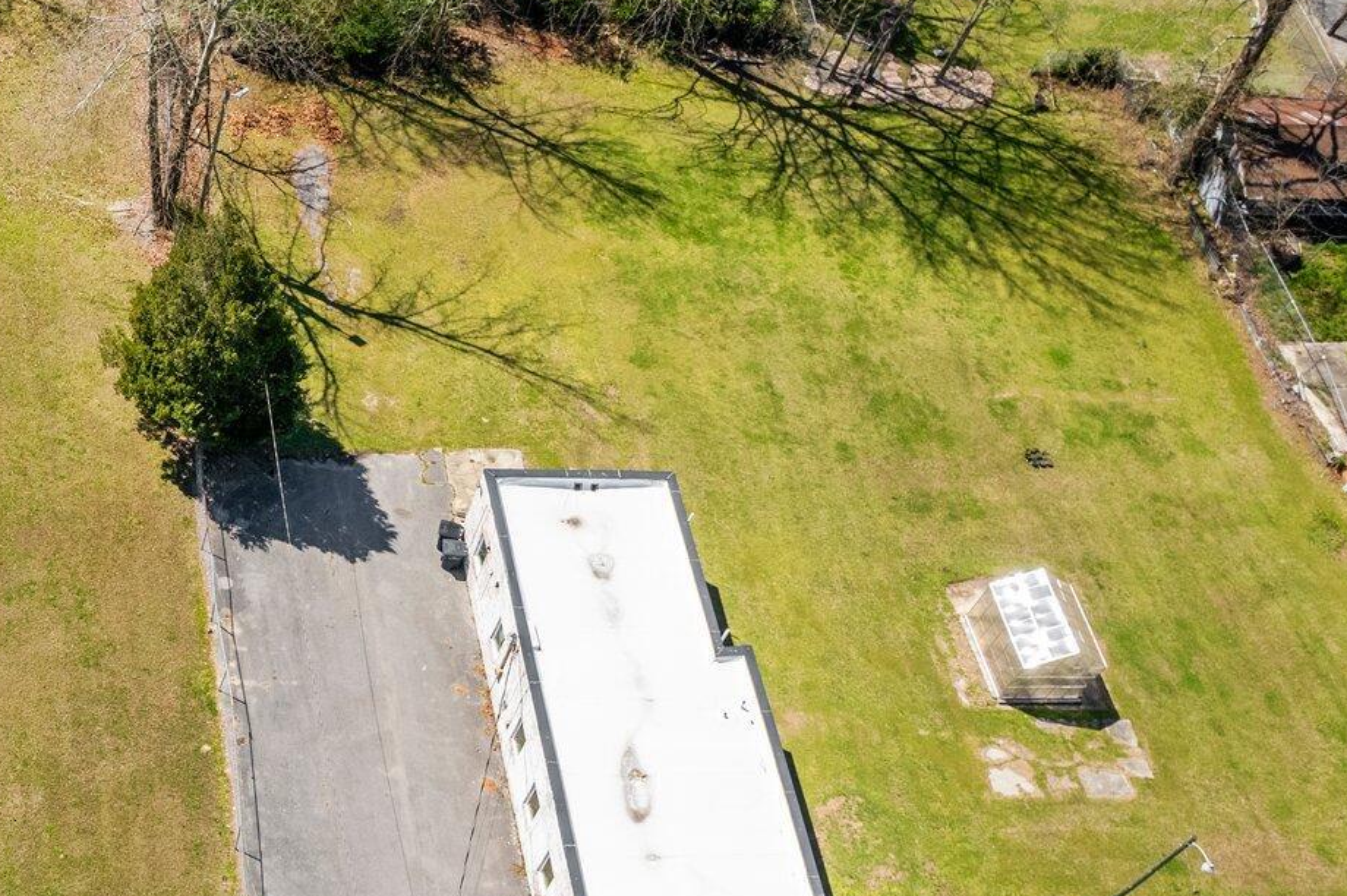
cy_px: 558
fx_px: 1832
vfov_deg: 27.4
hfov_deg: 35.3
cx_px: -88
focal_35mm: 49
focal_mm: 8.38
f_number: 2.8
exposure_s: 1/2000
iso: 100
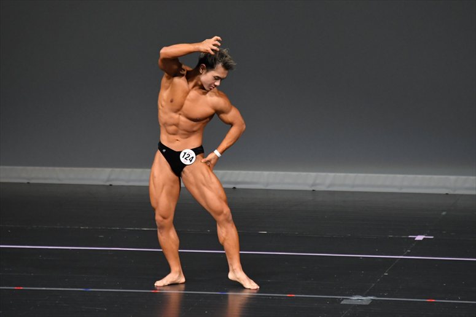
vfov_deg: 4.0
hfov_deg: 6.0
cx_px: 238
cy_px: 158
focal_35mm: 345
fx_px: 4559
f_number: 5.6
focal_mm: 230
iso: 4000
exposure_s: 1/400
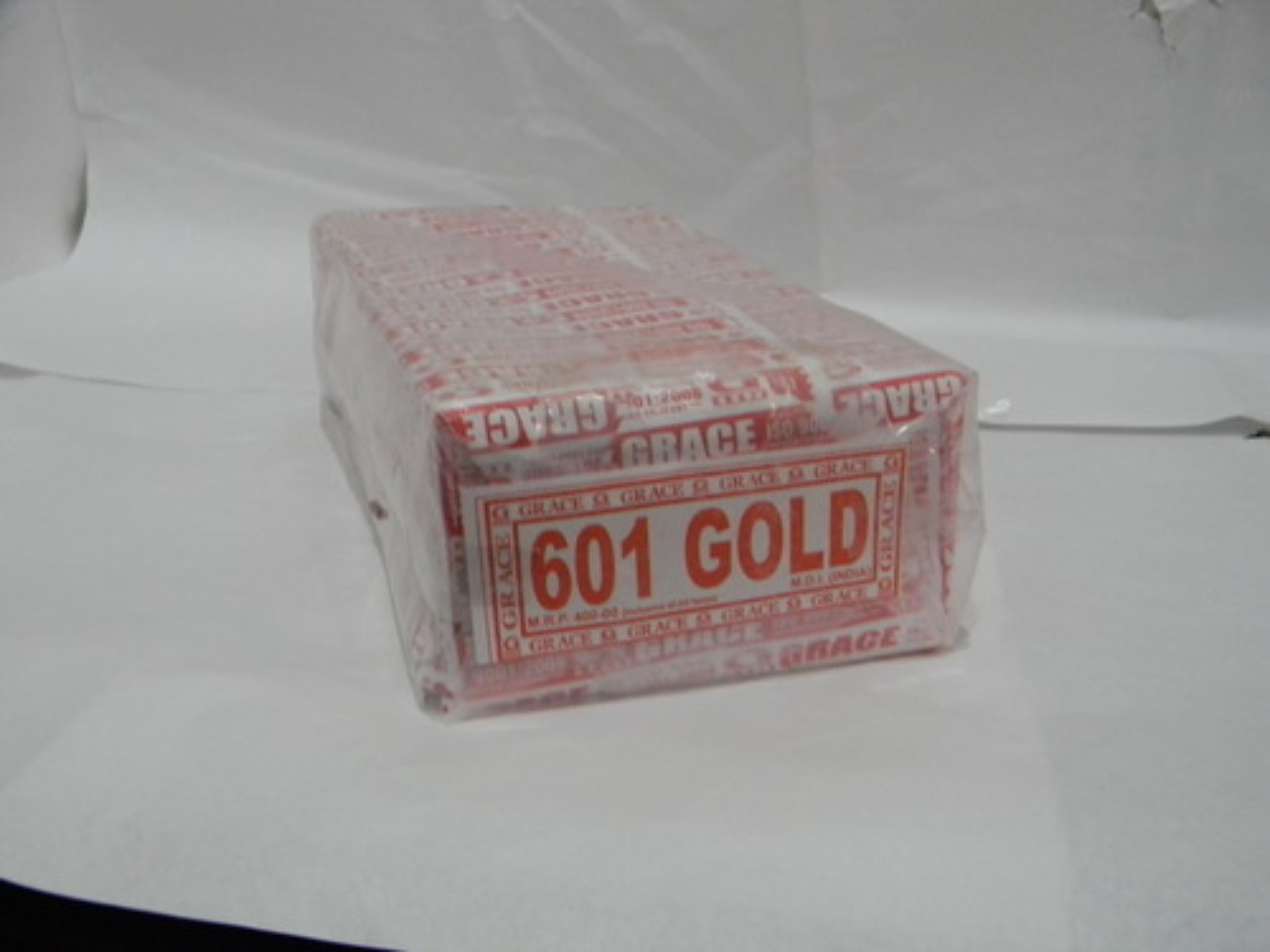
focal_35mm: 36
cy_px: 476
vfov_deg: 39.7
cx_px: 635
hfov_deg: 51.4
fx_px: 1321
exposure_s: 1/32.7
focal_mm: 6.4
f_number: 3.7
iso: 400
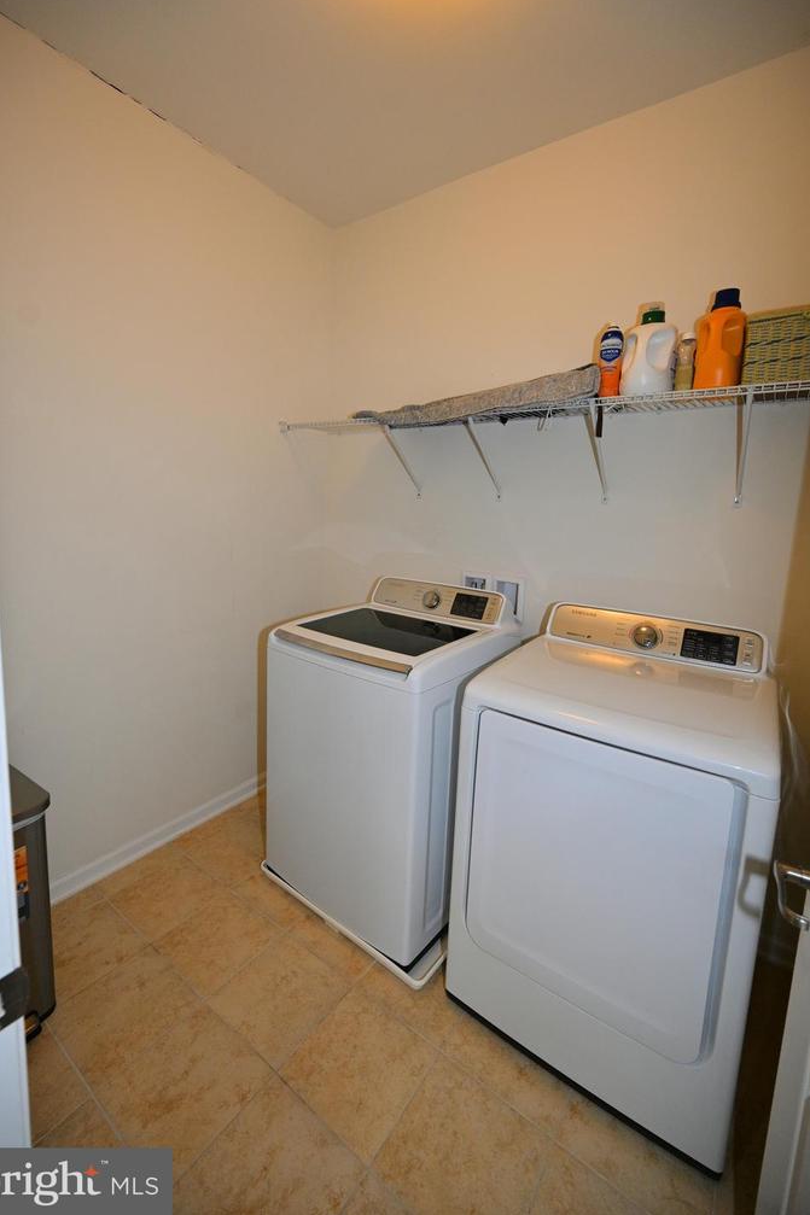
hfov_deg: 77.3
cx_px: 394
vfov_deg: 100.2
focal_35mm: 15
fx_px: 506
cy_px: 566
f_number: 4
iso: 400
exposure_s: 1/200
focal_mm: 14
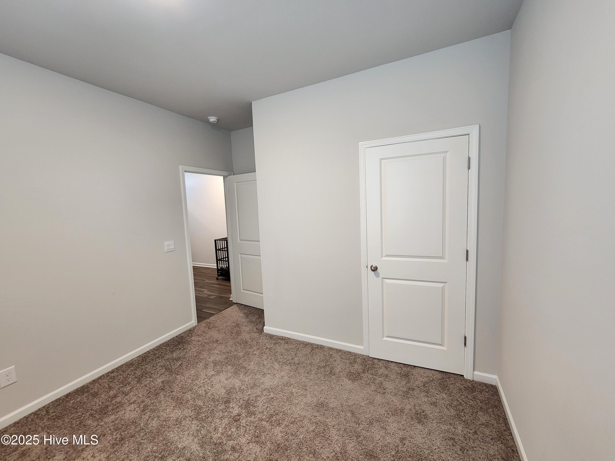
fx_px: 231
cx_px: 308
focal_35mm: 13
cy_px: 230
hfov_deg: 106.2
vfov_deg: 89.9
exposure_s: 1/30
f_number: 2.2
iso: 320
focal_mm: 2.2
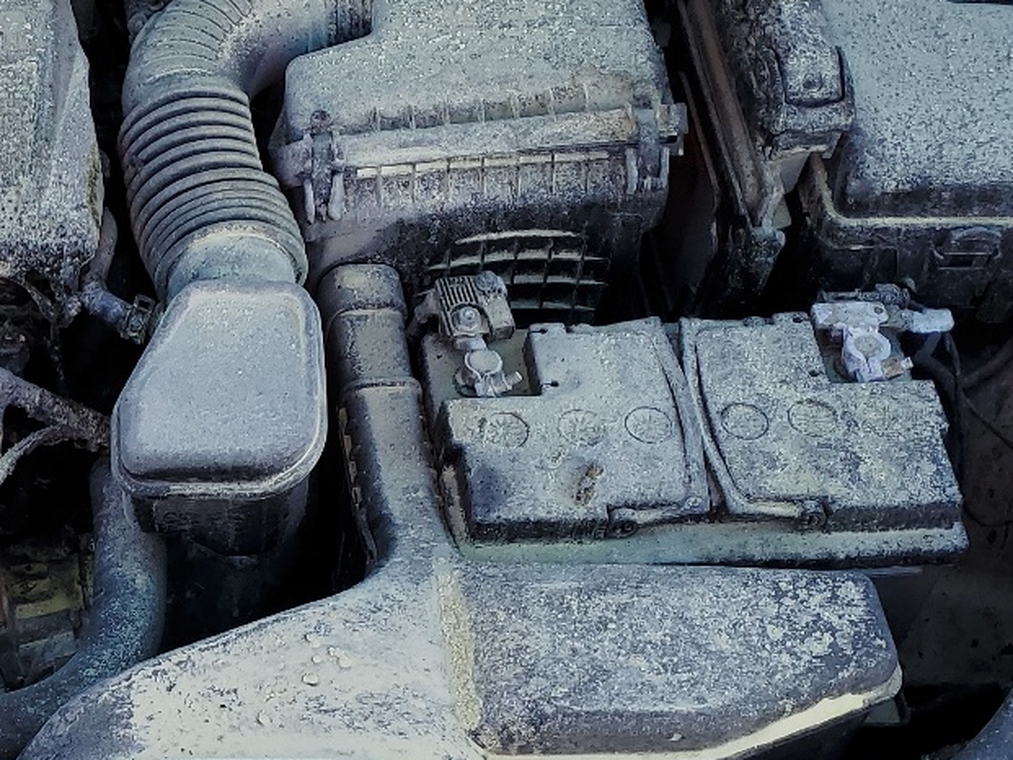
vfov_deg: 21.9
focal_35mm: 67
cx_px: -28
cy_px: 478
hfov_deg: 27.1
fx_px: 1961
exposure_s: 1/1667
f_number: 1.5
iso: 50
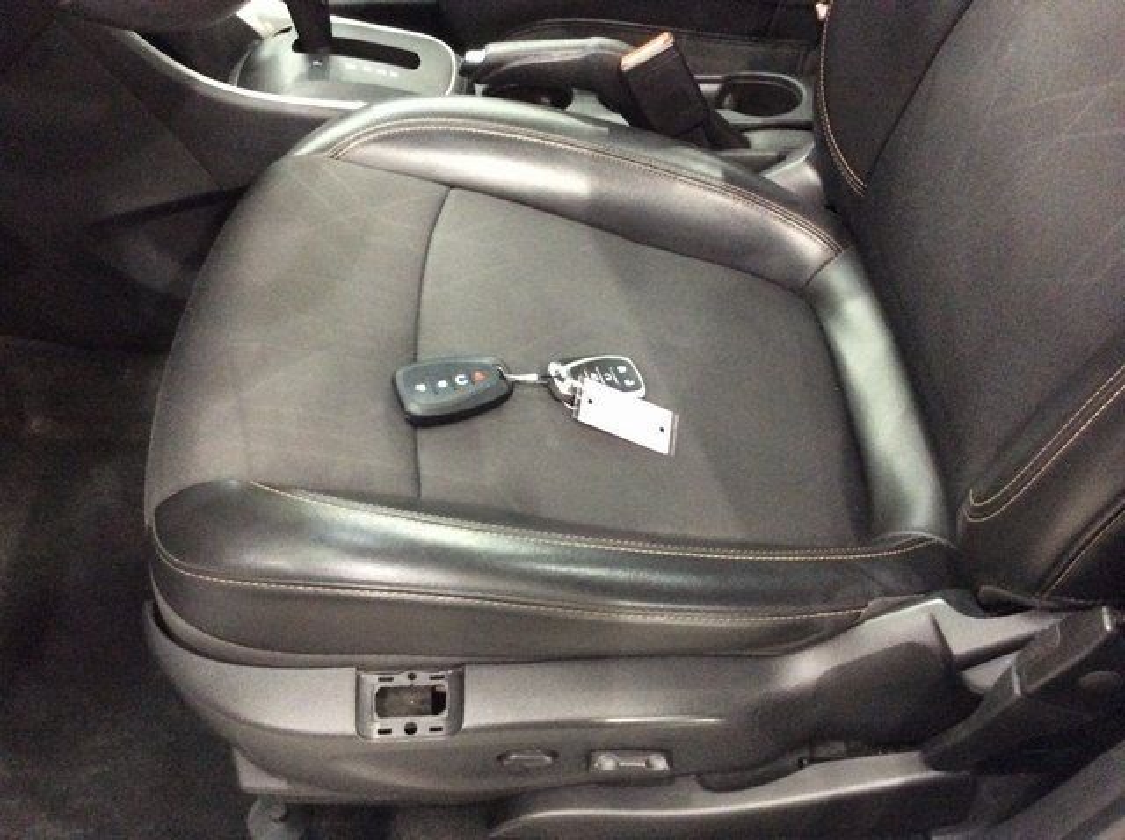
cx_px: 562
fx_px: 1038
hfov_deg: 56.9
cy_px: 420
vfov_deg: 44.1
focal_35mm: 32
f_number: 2.4
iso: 400
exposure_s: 1/15
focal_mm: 3.3
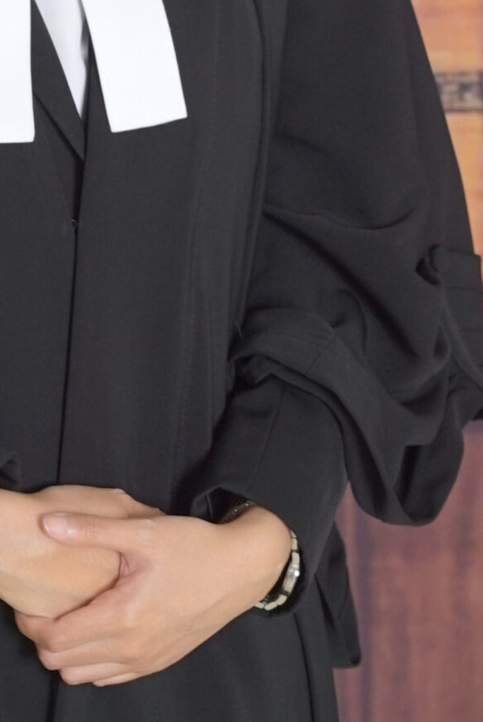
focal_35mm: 162
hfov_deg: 8.4
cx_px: -16
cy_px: 55
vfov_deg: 12.6
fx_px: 3254
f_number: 6.3
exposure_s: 1/200
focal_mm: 55
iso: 1000
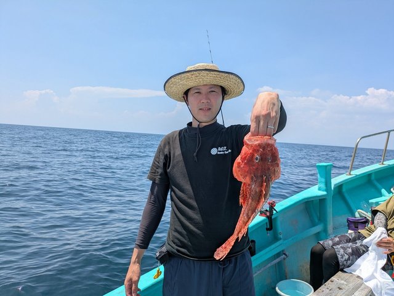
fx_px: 285
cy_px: 148
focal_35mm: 25
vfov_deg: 54.9
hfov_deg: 69.4
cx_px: 197
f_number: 1.89
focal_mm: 5.43
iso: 46
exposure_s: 1/2028
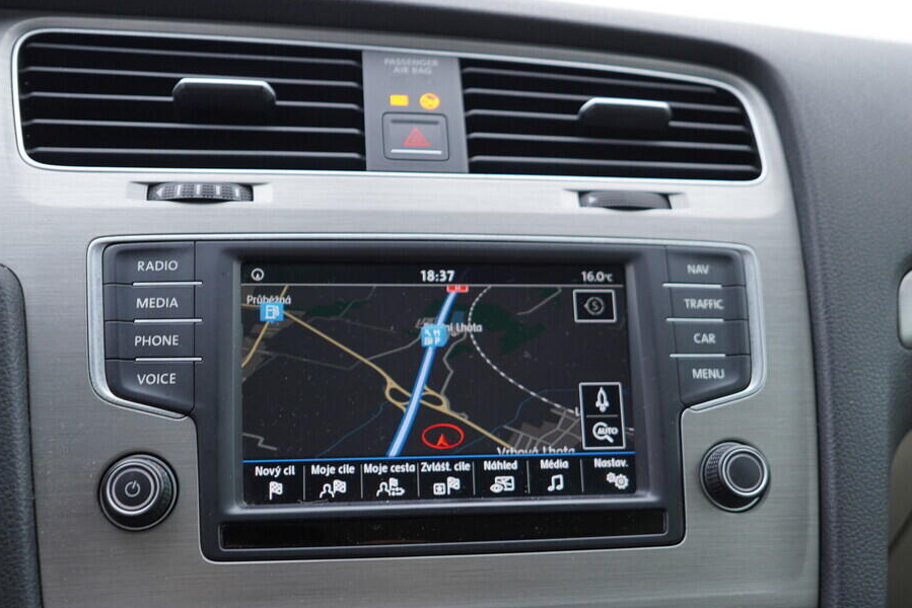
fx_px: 1039
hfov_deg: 47.4
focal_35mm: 41
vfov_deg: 32.6
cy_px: 319
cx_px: 458
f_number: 2.8
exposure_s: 1/40
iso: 160
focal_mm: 24
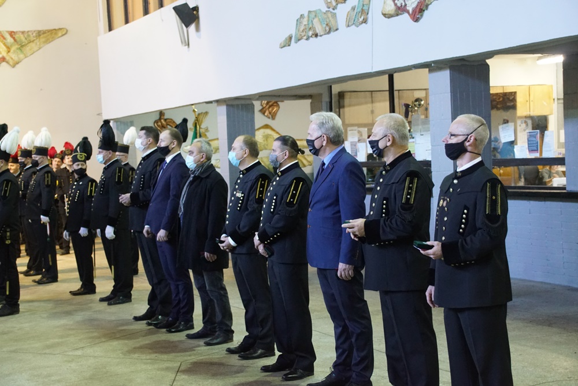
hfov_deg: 33.4
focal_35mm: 60
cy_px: 193
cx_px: 289
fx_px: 963
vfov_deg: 22.6
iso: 3200
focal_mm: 40
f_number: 4.5
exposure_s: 1/20
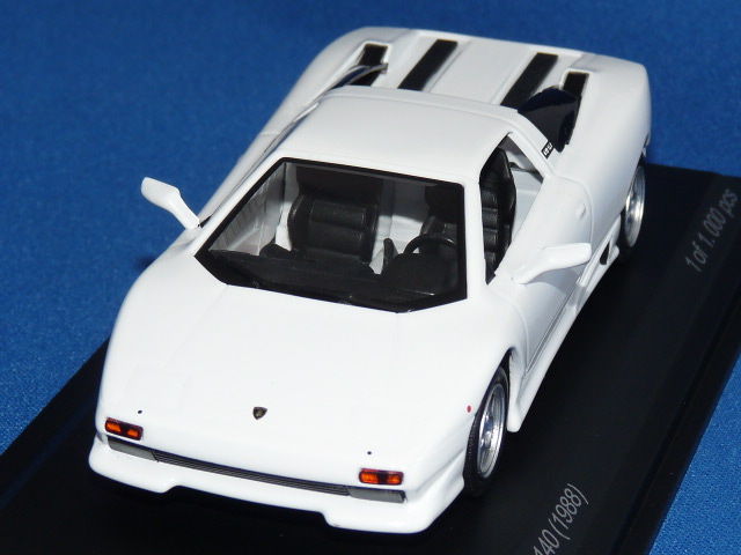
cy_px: 278
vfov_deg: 11.6
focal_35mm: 128
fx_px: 2740
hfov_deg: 15.4
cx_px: 370
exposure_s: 1/40
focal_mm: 12.8
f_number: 4
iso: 100
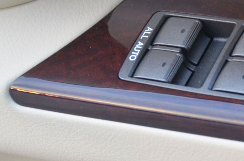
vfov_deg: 6.4
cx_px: 249
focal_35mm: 213
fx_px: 1441
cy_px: 26
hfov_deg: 9.6
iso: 1600
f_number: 4.8
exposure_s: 1/125
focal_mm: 62
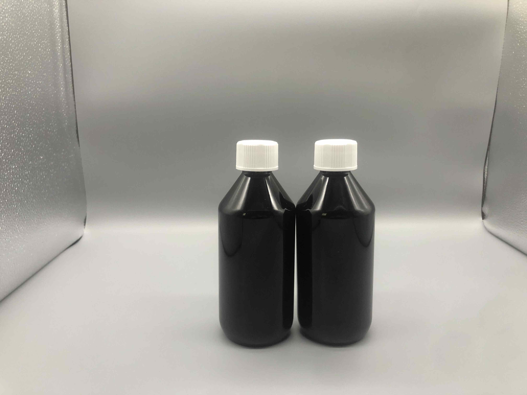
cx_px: 264
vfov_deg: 49.7
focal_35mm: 28
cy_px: 198
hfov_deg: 63.4
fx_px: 426
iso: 32
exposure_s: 1/33
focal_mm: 3.99
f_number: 1.8
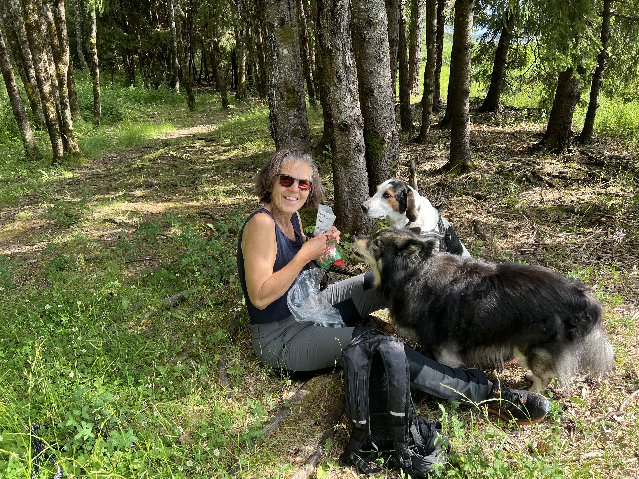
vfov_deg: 53.1
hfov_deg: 67.3
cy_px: 240
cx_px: 320
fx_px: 480
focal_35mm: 26
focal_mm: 5.7
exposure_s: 1/547
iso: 50
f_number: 1.5
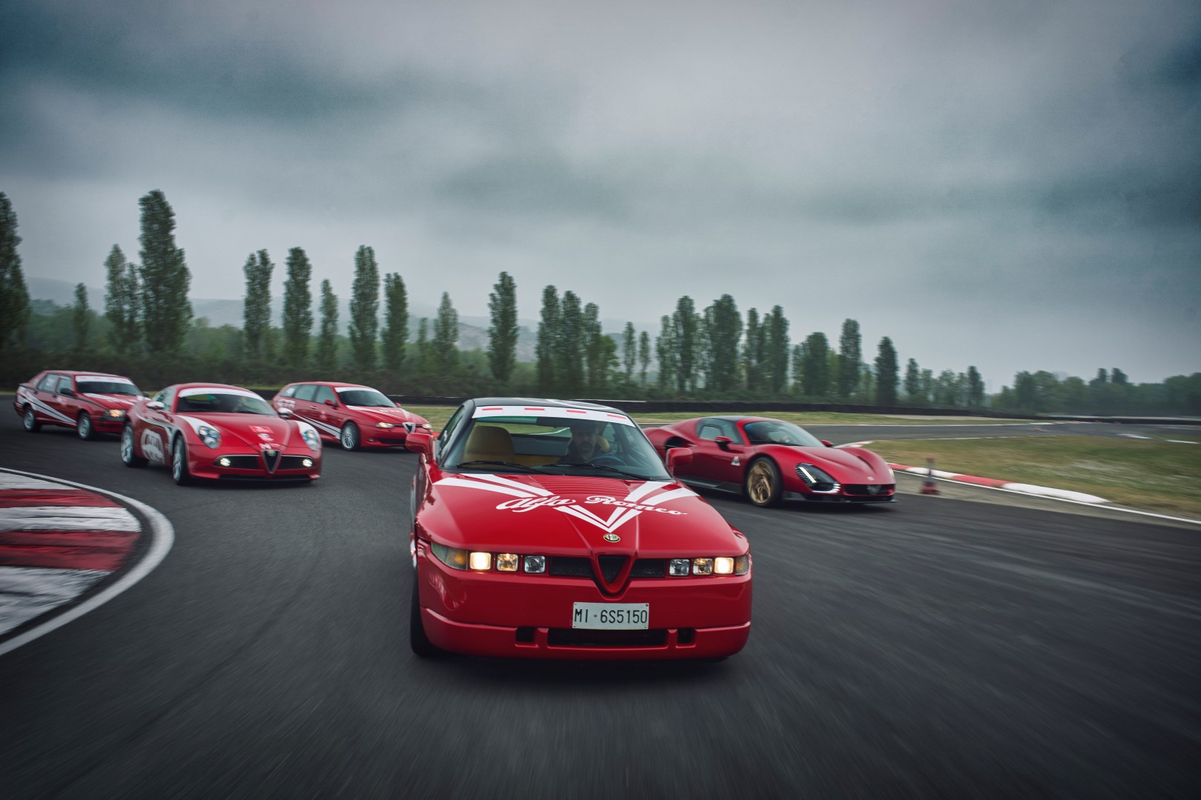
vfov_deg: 46.4
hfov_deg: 65.5
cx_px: 600
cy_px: 400
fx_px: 934
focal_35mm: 28
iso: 200
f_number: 8
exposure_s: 1/50
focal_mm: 28
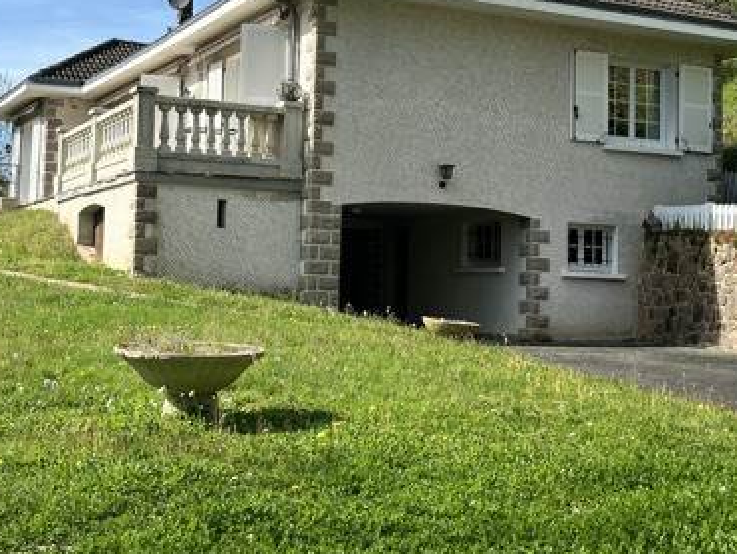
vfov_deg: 26.0
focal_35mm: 56
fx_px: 1193
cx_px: 320
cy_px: 171
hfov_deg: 34.3
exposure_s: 1/2967
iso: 50
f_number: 1.6
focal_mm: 5.1
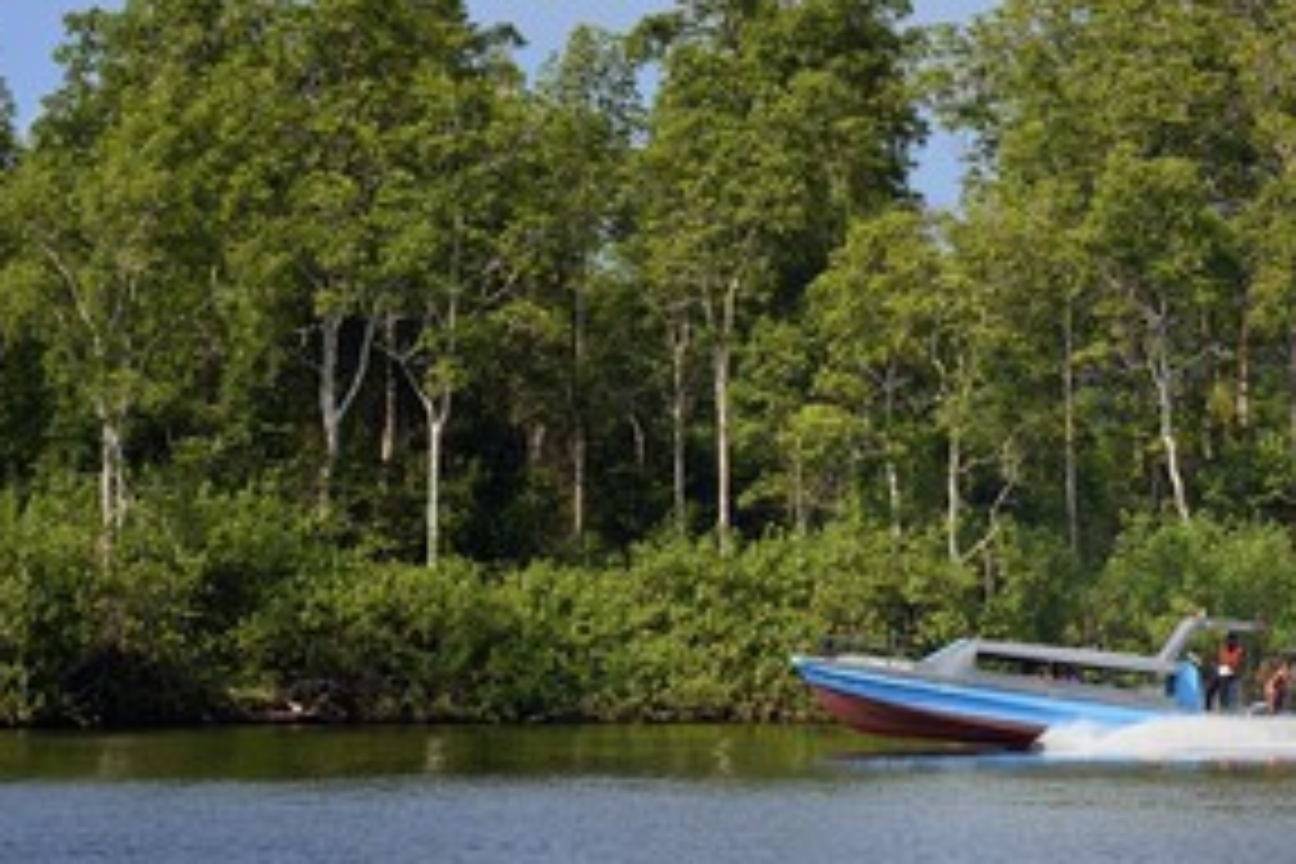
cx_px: 770
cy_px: 378
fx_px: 10511
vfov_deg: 4.7
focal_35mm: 292
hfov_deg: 7.1
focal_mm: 200
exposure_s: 1/1250
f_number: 5.6
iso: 400
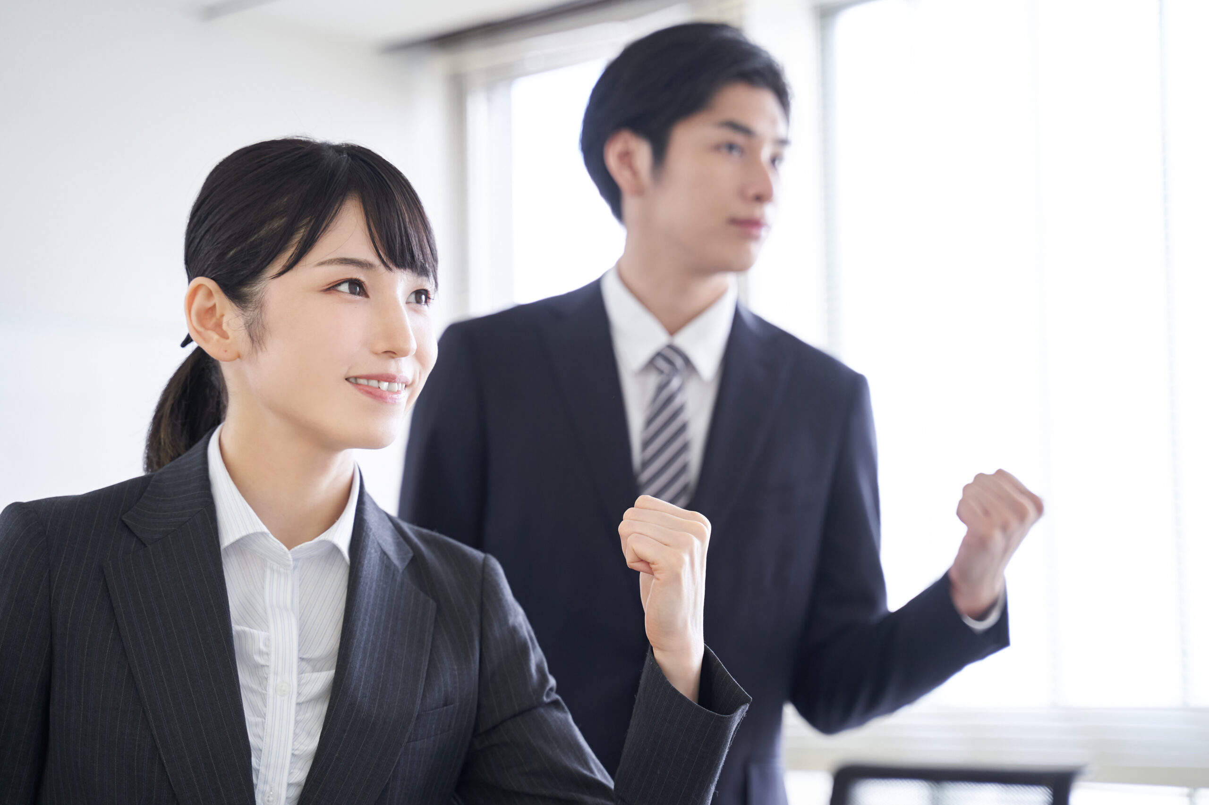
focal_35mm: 75
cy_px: 402
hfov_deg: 27.0
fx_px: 2518
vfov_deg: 18.2
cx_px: 604
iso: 500
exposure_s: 1/100
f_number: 3.5
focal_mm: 75
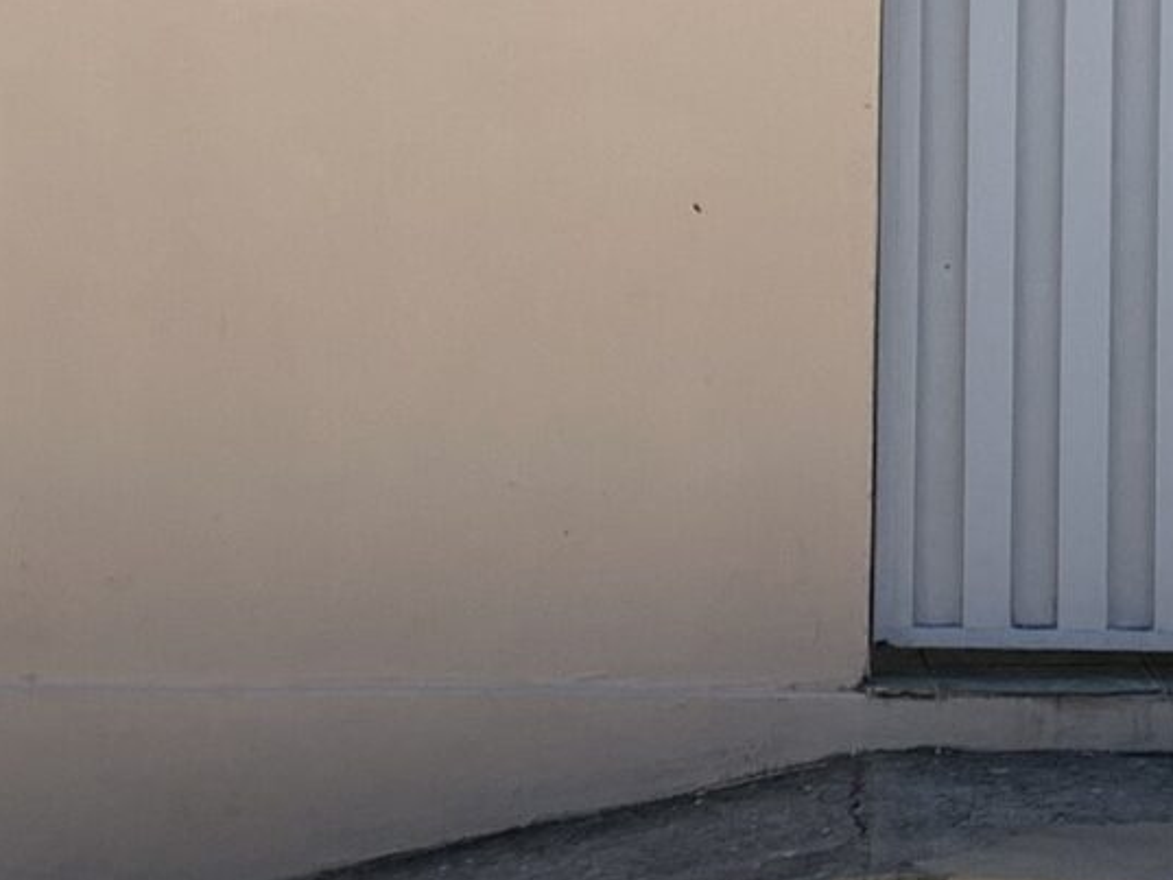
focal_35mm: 124
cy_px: 94
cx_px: 830
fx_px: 4203
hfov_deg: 15.8
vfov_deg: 11.9
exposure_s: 1/1282
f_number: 1.8
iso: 25
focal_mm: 4.25
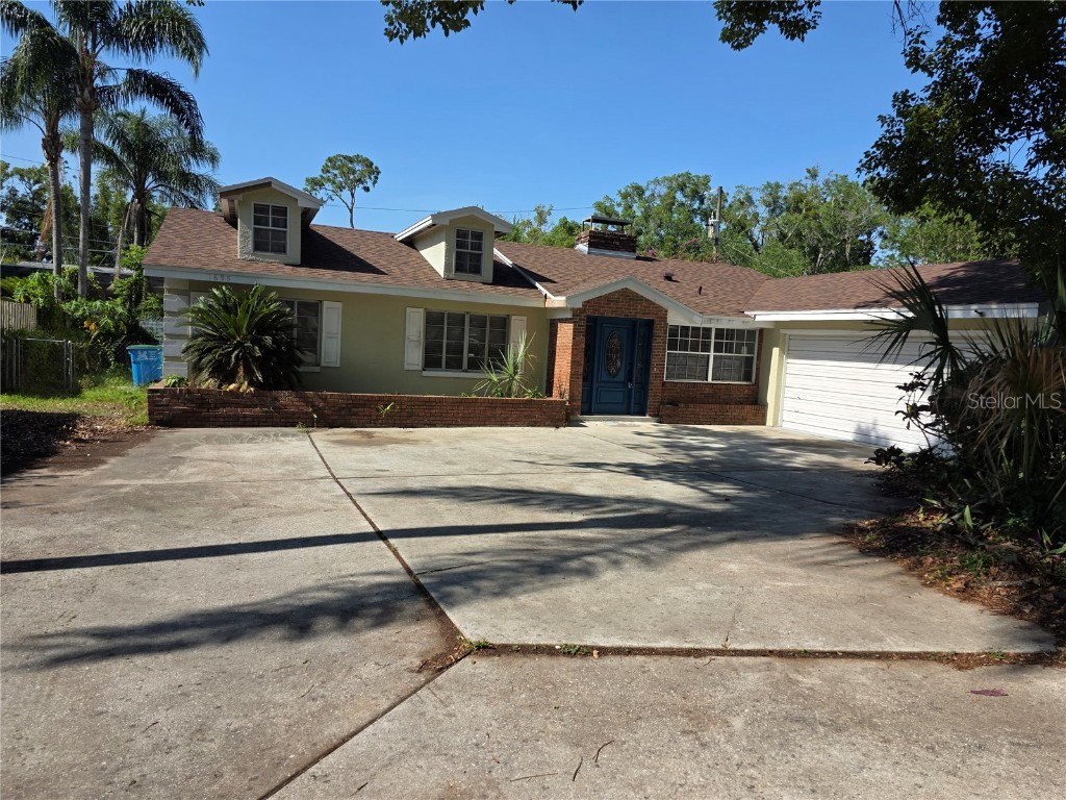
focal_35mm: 23
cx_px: 533
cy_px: 400
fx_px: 708
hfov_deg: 73.9
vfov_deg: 58.9
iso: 80
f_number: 1.7
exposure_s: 1/4889
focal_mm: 6.3
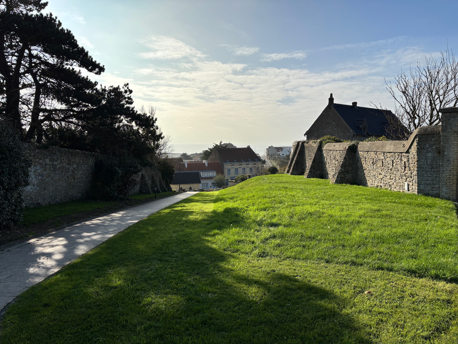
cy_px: 172
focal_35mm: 26
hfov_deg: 67.3
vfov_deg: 53.1
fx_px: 344
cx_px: 229
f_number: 1.6
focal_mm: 5.96
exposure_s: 1/9091
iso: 50
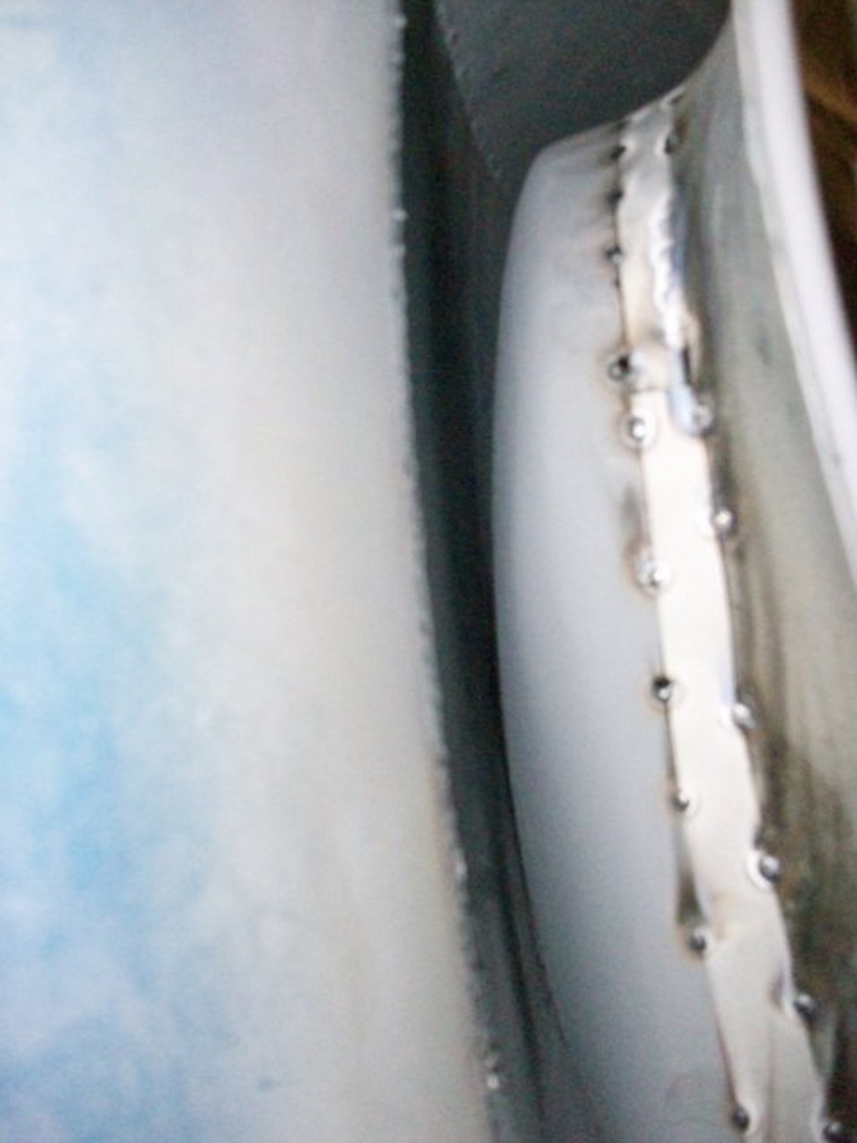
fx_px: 1122
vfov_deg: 54.0
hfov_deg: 41.8
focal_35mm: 34
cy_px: 572
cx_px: 428
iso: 800
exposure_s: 1/128
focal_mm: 5.7
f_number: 2.8
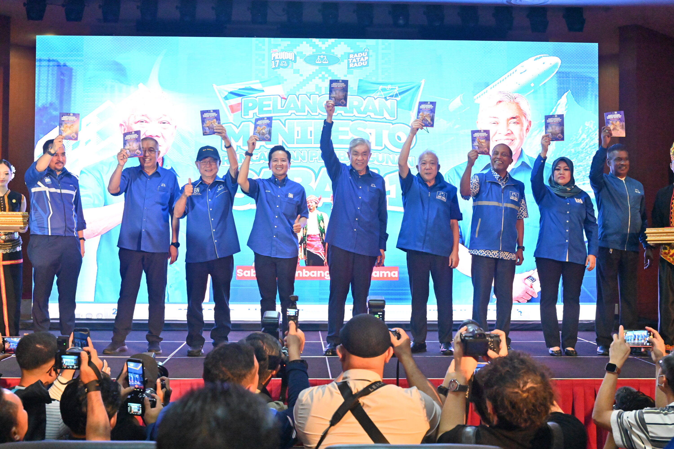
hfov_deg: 38.9
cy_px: 224
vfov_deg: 26.5
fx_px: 955
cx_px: 337
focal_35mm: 51
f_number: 5.6
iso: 10000
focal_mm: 51
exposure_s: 1/250
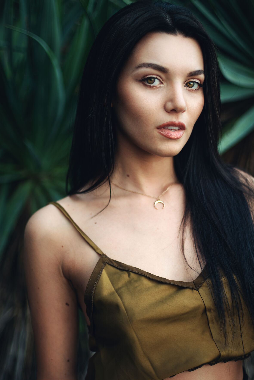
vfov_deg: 29.7
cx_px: 152
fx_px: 719
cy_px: 193
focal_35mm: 68
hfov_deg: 20.0
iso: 200
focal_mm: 50
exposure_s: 1/1000
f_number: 1.4
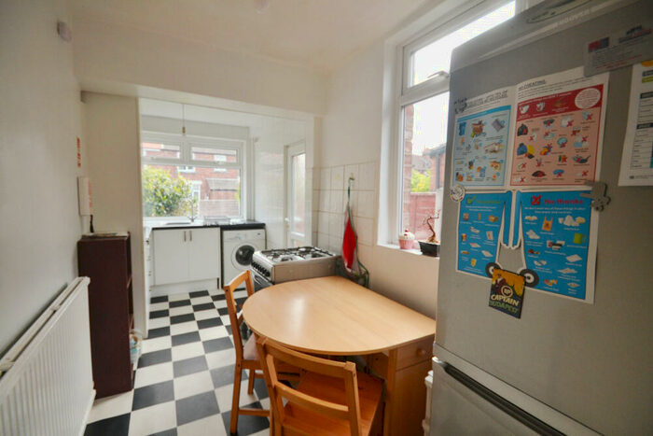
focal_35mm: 15
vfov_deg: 77.4
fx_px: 272
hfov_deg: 100.4
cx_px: 326
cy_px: 218
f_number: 4
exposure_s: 1/160
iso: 400
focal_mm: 10
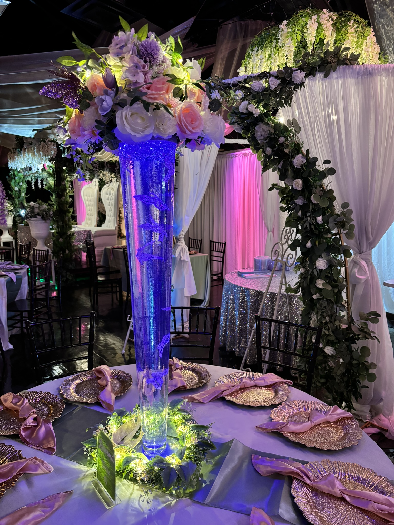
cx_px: 197
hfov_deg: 53.1
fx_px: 395
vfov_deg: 67.3
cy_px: 262
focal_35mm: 26
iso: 500
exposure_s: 1/40
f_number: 1.6
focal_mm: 5.96
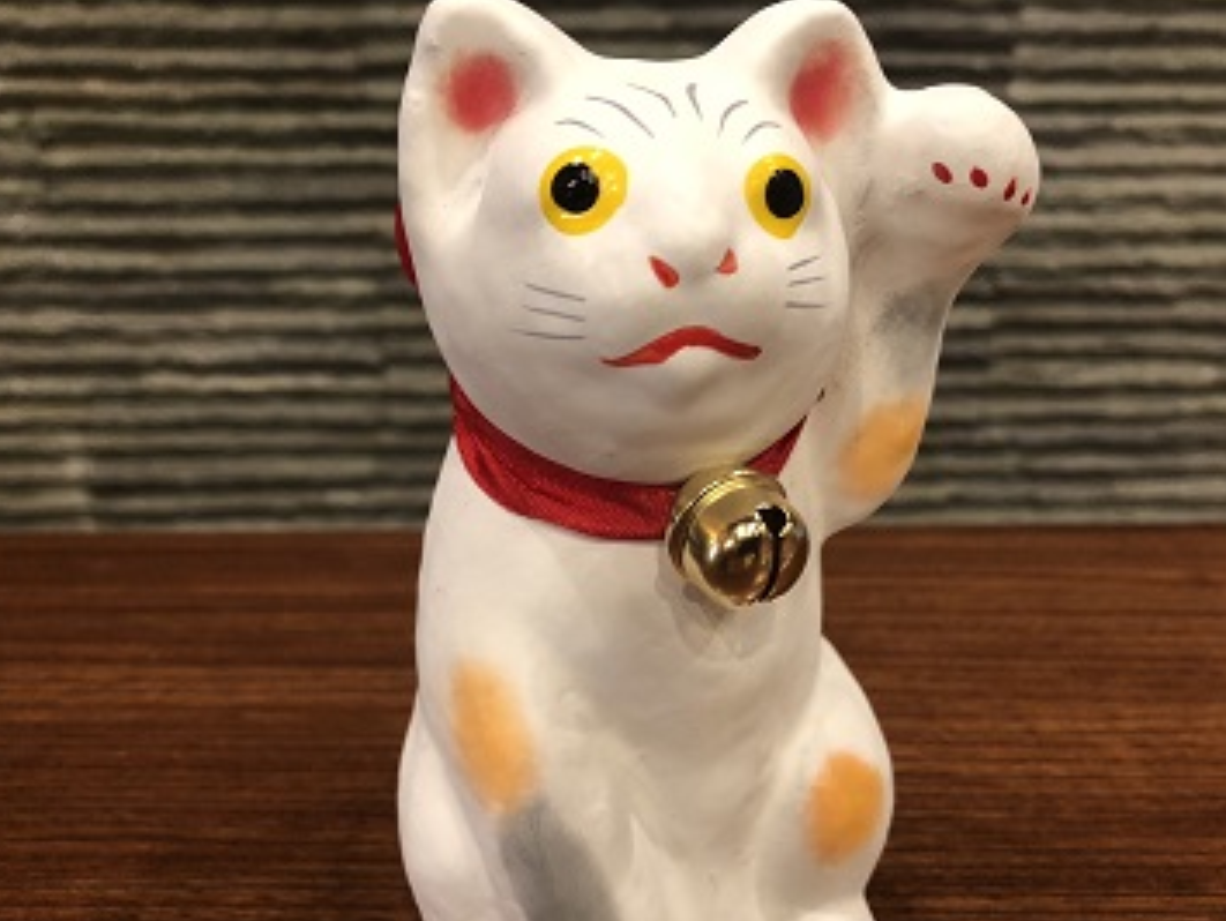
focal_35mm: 34
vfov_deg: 41.7
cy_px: 542
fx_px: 1205
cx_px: 641
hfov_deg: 53.9
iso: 64
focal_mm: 4
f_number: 1.8
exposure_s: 1/17
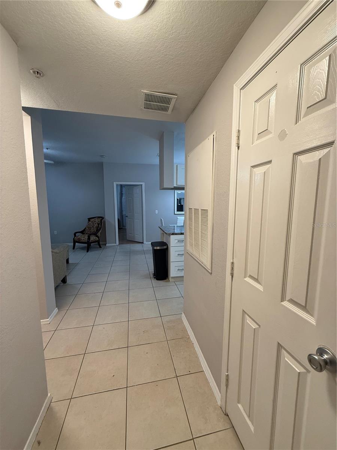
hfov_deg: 85.7
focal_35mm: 14
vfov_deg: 102.1
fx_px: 182
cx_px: 168
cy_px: 225
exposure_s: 1/60
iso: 200
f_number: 2.2
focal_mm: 2.22
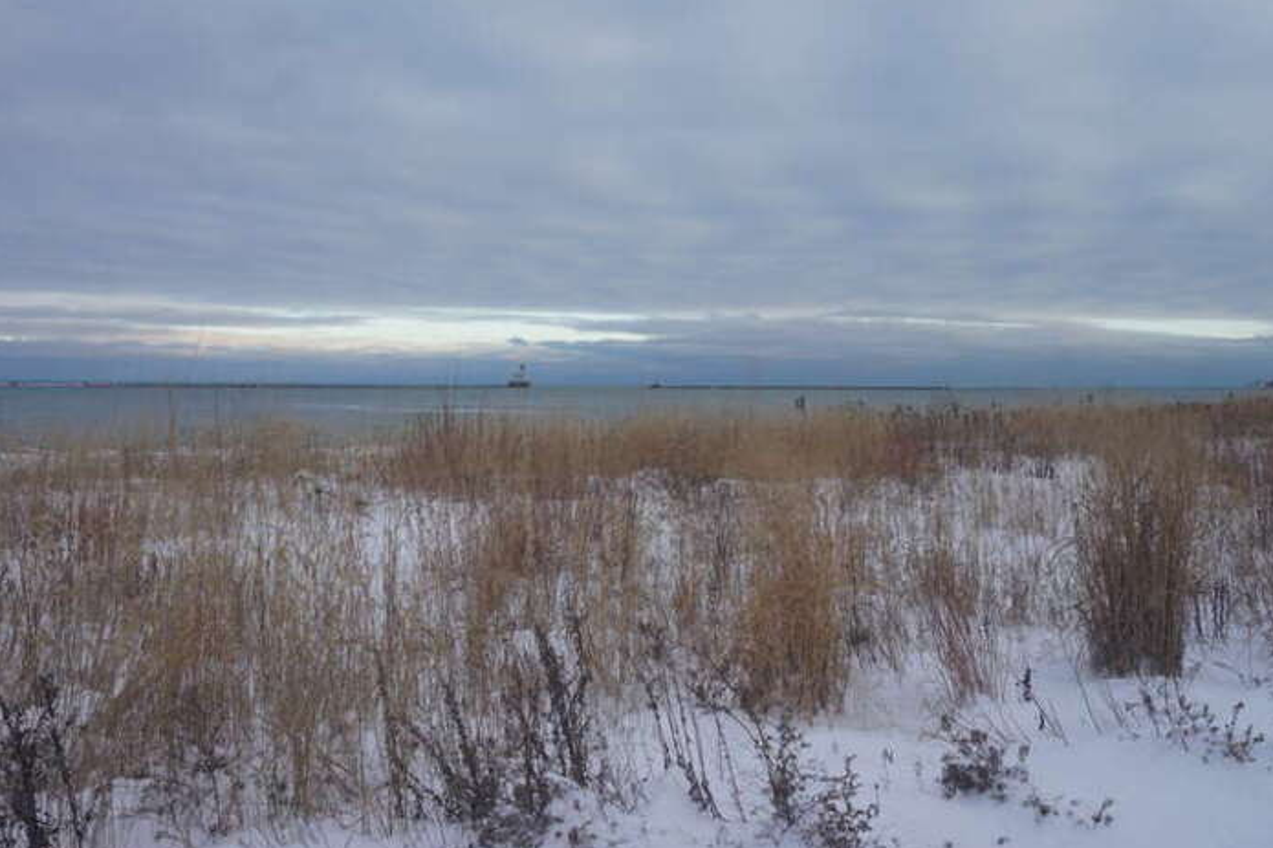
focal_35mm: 38
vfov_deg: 35.0
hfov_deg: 50.6
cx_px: 579
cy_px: 380
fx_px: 1343
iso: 100
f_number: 8
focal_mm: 22
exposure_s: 1/100
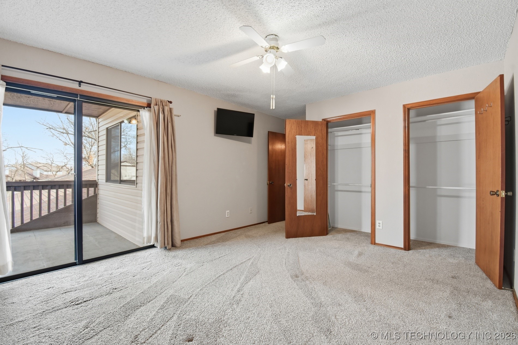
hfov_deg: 100.4
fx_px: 216
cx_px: 259
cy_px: 172
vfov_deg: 77.3
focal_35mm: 15
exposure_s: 1/40
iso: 250
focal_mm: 10
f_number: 9
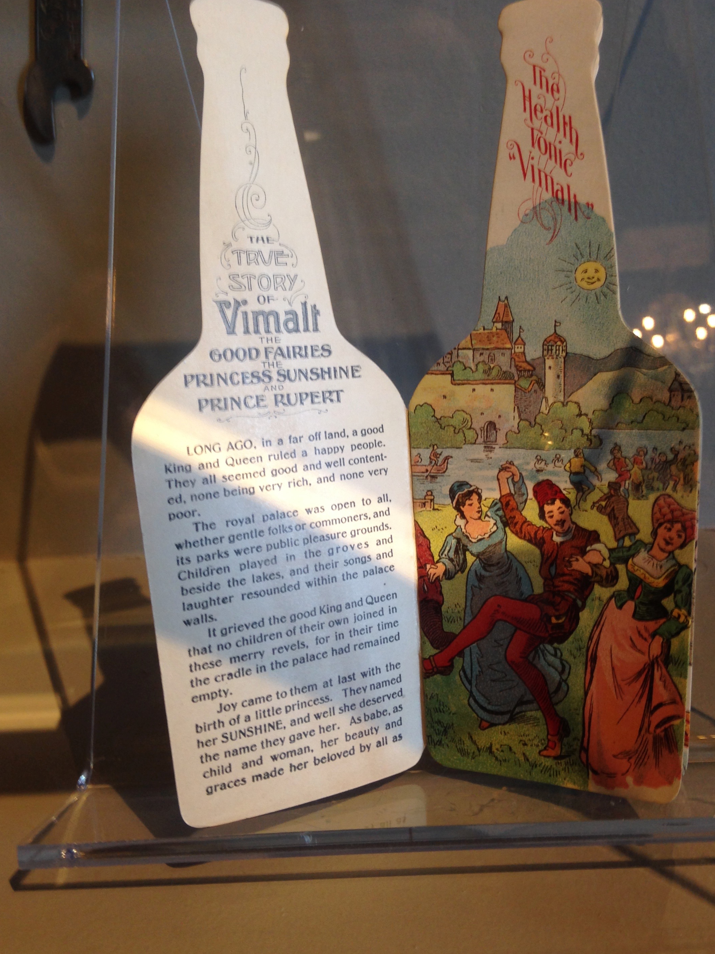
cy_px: 415
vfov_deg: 48.9
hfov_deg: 37.7
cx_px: 388
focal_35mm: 38
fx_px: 1047
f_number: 2.4
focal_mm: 4.12
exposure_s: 1/20
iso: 50
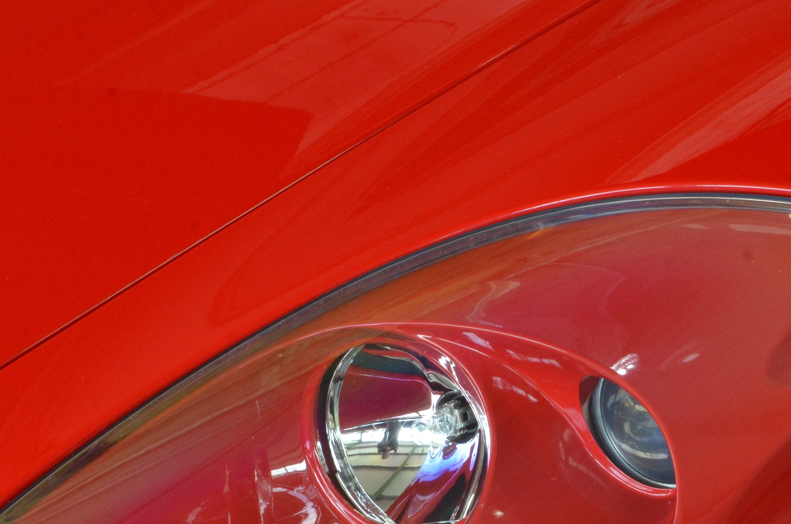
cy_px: 460
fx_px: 4407
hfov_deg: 10.2
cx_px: 500
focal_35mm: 201
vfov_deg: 6.8
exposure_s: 1/3
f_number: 22
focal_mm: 70
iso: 1000
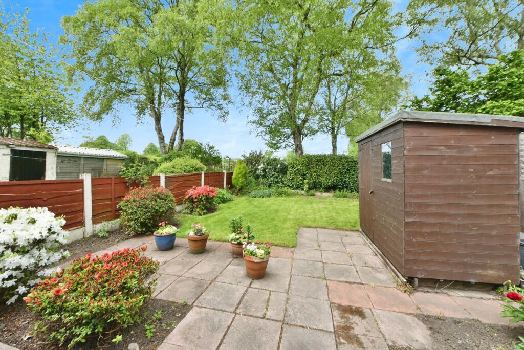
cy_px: 175
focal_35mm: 14
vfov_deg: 81.3
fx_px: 204
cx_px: 262
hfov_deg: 104.2
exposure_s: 1/100
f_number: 11
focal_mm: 14
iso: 500
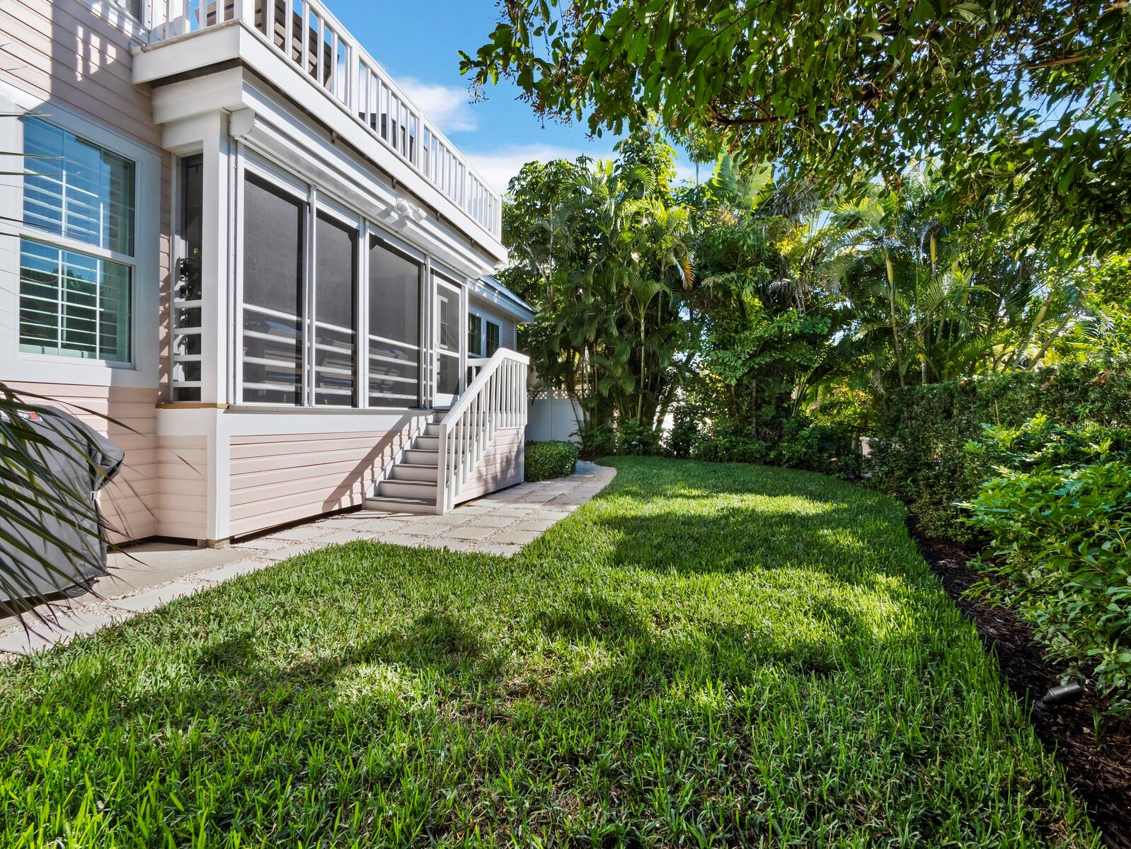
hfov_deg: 102.0
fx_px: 458
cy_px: 424
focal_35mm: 14
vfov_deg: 85.7
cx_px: 566
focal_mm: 7
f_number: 11
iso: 320
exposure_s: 1/60
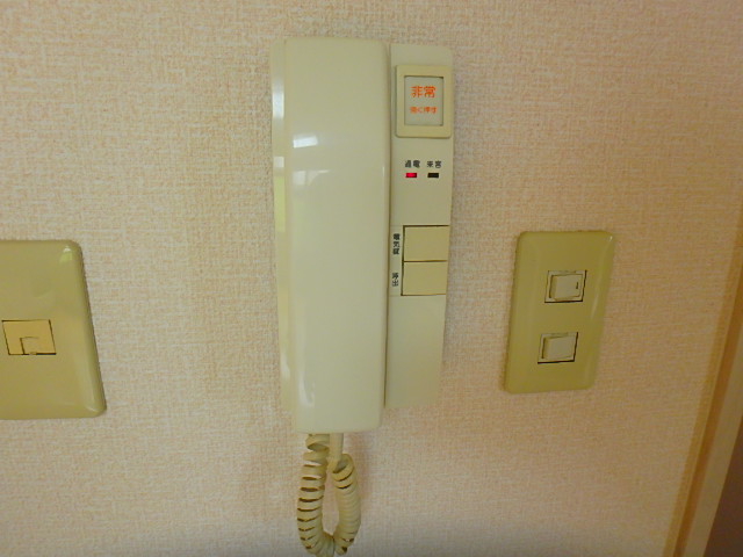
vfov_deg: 63.4
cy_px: 278
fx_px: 451
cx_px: 372
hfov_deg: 79.0
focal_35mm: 21
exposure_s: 1/30
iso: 200
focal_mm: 3.7
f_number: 3.5
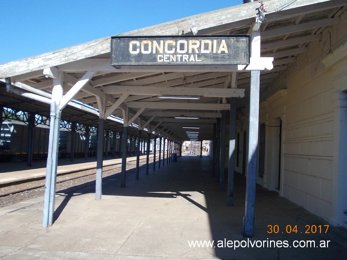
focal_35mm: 38
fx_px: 381
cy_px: 130
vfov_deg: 37.7
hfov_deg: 49.0
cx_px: 174
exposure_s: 1/160
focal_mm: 5.3
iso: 80
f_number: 6.2
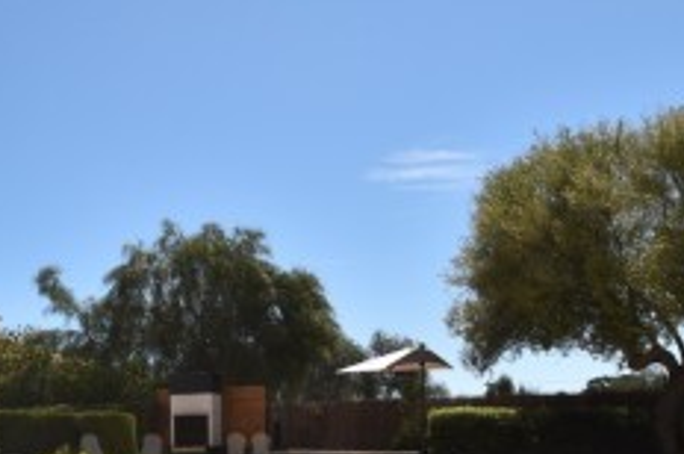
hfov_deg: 34.7
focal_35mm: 53
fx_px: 1006
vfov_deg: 24.3
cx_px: 27
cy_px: 450
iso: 100
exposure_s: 1/200
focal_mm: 16
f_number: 11
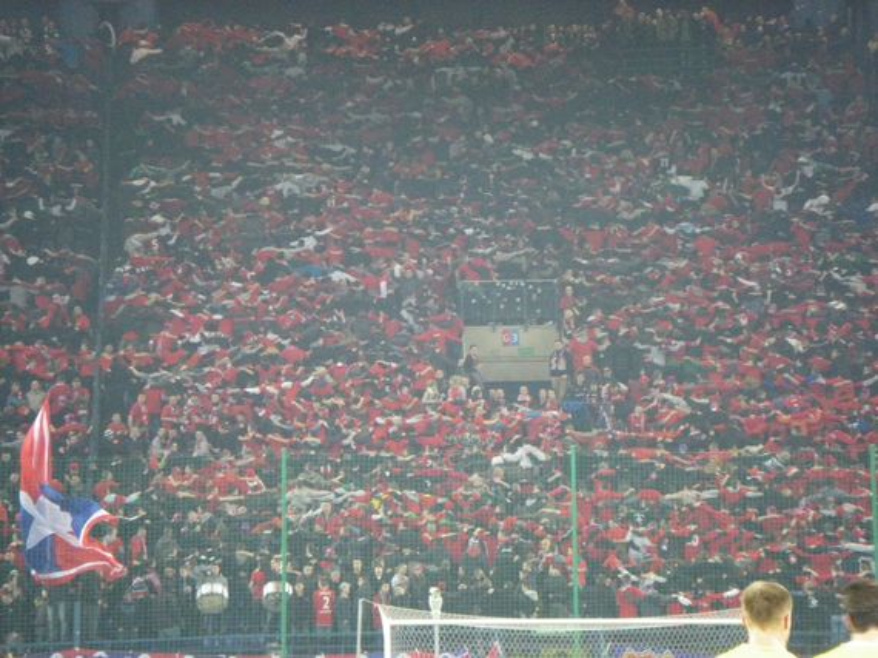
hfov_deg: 8.6
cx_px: 439
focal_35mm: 230
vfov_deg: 6.5
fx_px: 5831
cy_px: 329
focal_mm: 37.9
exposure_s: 1/50
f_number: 4.8
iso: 800
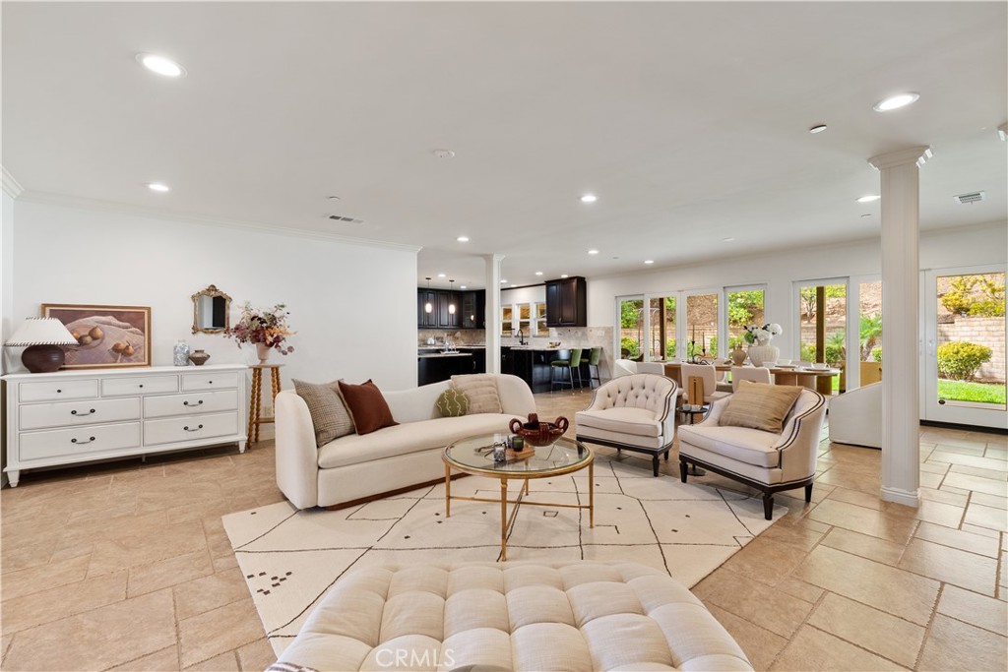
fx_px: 420
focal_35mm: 15
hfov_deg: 100.4
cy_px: 336
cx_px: 504
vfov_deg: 77.3
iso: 800
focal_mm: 15
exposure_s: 1/8
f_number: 6.7
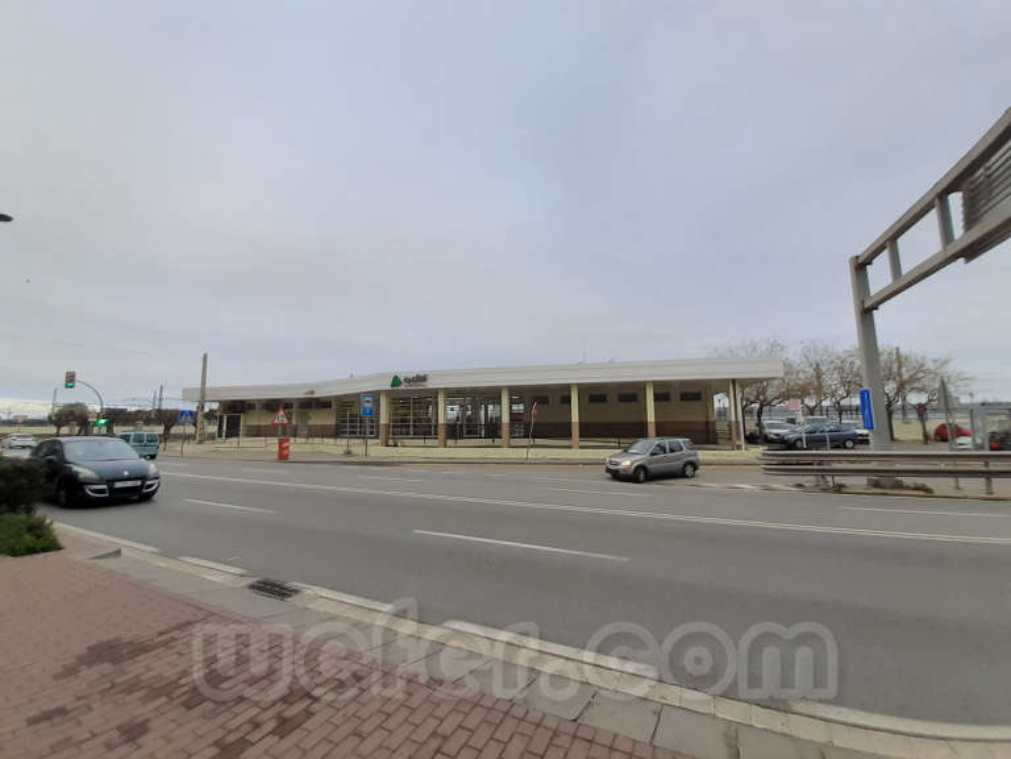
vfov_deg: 89.9
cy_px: 380
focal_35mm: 13
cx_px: 506
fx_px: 380
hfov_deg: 106.2
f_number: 2.2
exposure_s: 1/241
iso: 40
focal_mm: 1.13
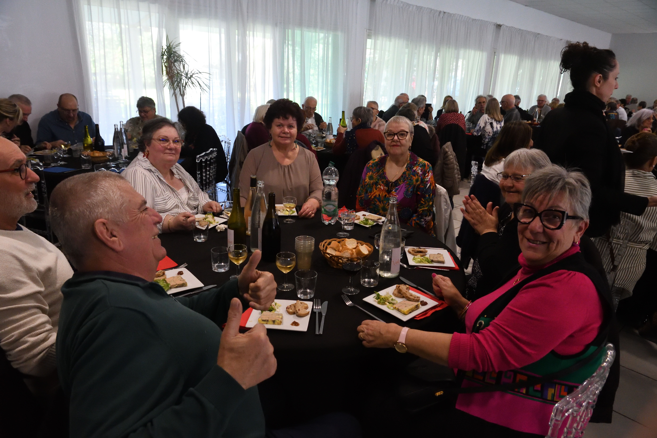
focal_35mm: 24
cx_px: 328
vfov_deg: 53.1
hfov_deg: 73.7
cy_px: 219
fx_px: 438
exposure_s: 1/160
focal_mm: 16
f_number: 5
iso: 5000
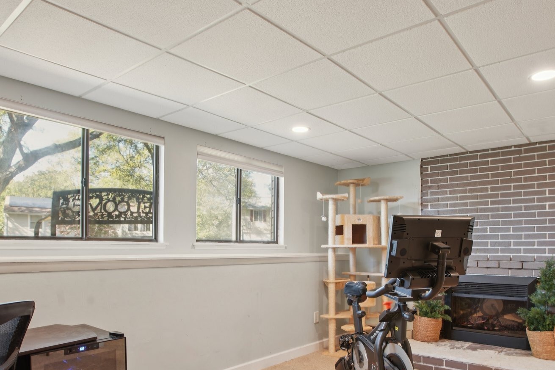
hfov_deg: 71.3
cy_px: 256
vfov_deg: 50.1
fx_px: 385
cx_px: 305
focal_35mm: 25
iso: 100
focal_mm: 16
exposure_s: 1/2
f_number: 9
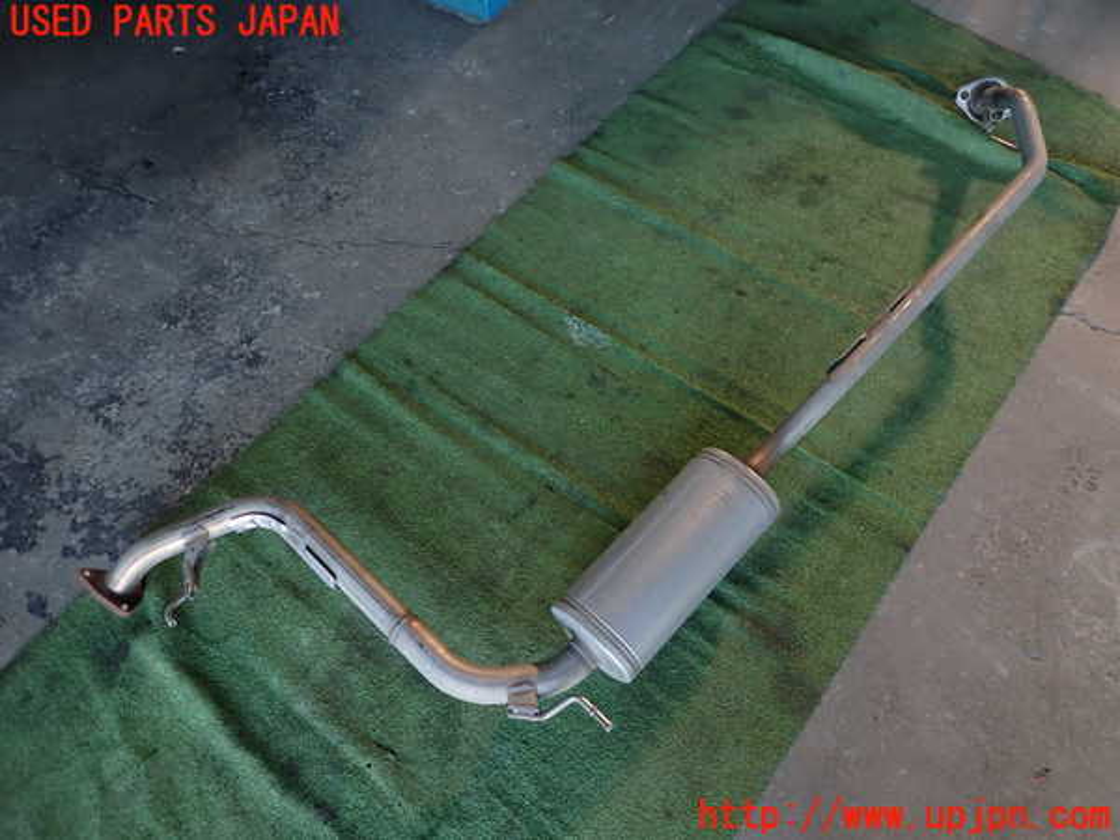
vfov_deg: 54.9
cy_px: 420
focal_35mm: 25
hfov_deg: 69.4
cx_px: 560
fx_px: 809
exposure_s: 1/60
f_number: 2
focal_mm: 4.5
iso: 160
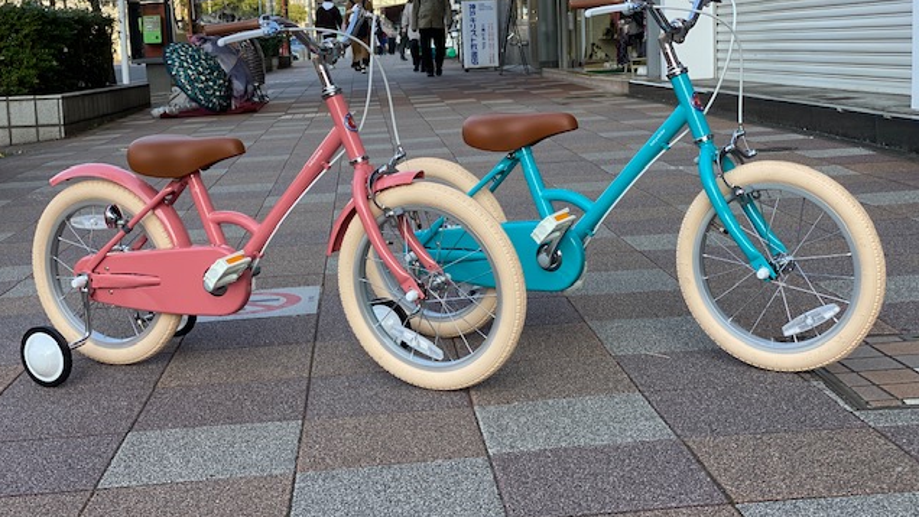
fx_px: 1389
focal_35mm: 57
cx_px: 458
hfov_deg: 36.6
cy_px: 227
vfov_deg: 21.1
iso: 20
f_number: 2
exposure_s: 1/256
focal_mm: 6
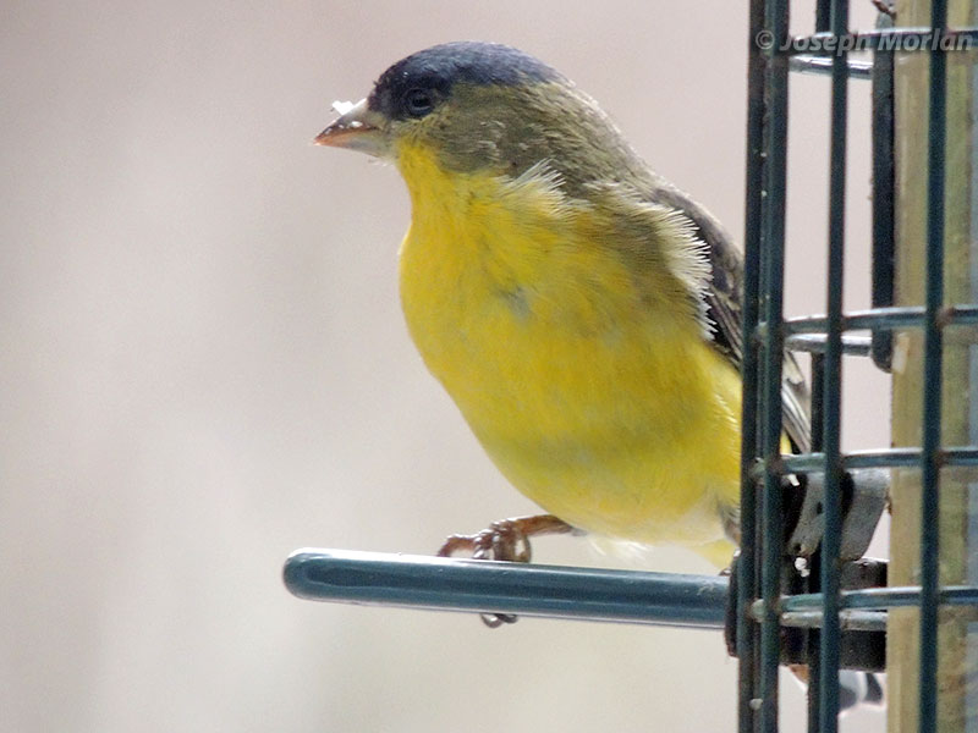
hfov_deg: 2.0
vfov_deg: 1.5
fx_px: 28253
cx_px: 489
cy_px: 366
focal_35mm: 1000
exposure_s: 1/125
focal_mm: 180
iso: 800
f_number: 5.9
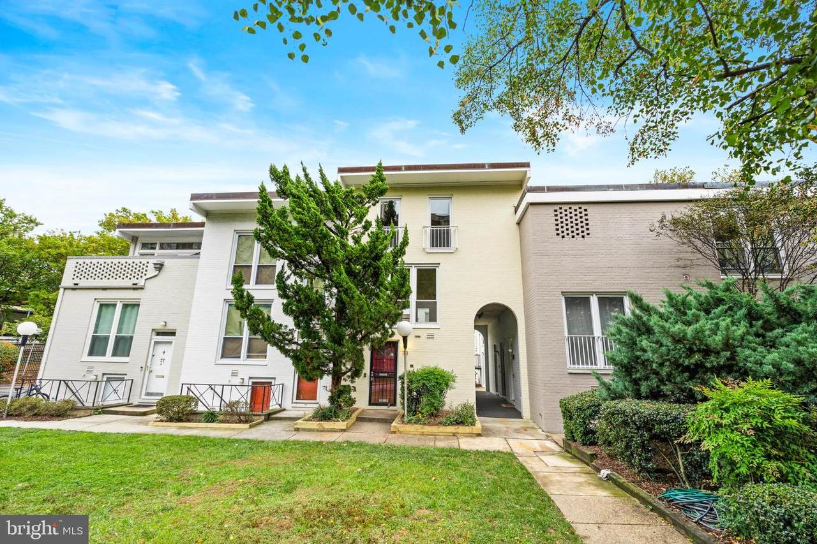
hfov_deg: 96.7
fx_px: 363
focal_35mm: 16
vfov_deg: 73.7
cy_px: 272
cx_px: 408
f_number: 4
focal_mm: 16
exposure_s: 1/40
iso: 160
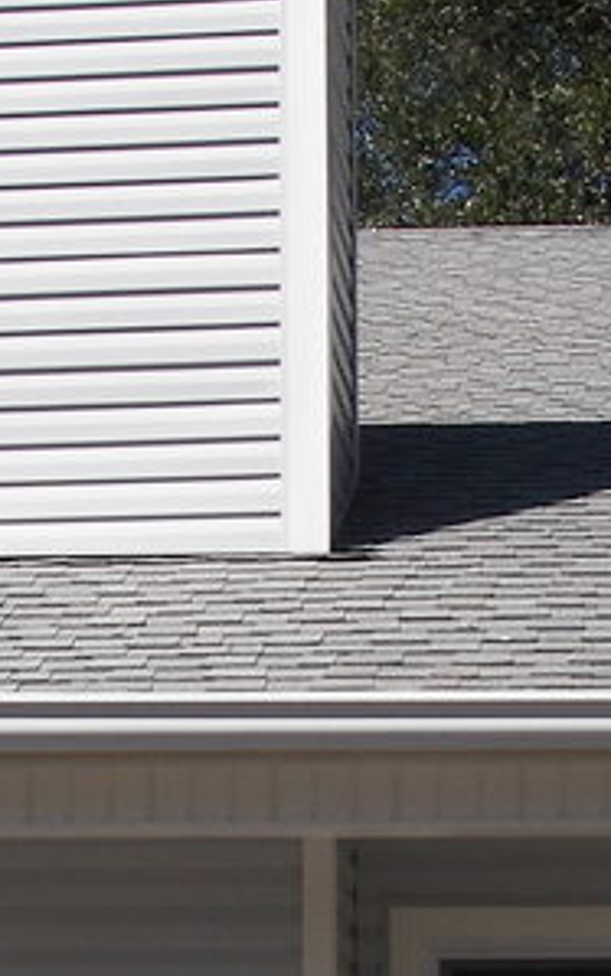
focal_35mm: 117
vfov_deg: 17.6
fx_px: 3116
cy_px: 857
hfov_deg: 11.2
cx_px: 317
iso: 50
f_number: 4
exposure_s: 1/640
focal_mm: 6
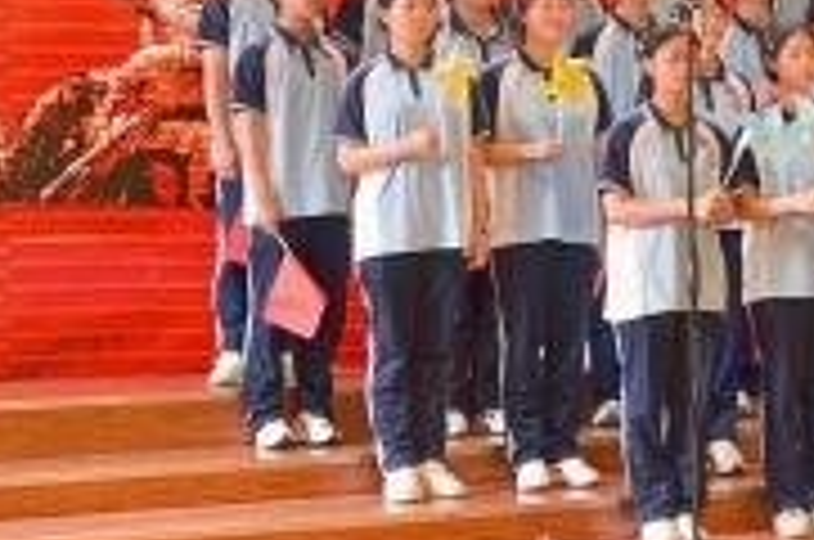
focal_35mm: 129
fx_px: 2912
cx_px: 1264
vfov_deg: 10.5
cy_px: 11
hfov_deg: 14.7
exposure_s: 1/200
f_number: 7.1
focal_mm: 26
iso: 1000
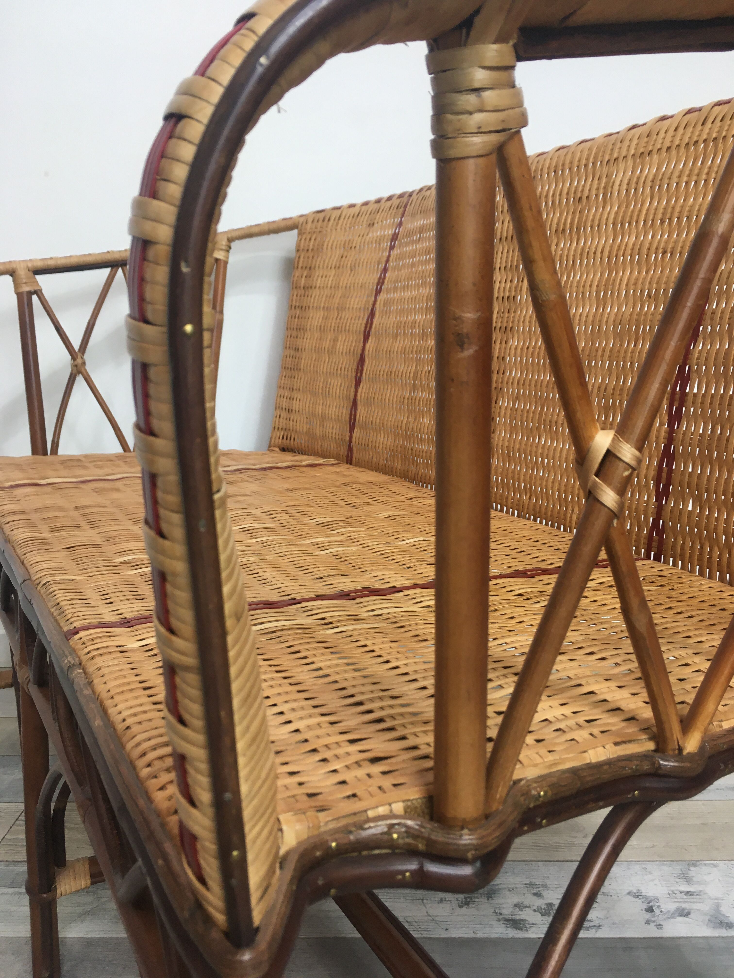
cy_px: 489
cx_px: 367
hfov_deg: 48.2
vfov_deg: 61.7
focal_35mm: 29
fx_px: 820
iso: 25
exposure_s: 1/33
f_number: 2.2
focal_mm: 4.15
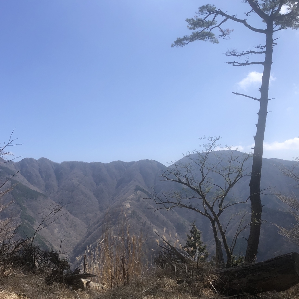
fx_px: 332
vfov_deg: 48.5
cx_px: 123
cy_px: 151
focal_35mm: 34
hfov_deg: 48.2
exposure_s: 1/2667
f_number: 1.8
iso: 20
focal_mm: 3.99
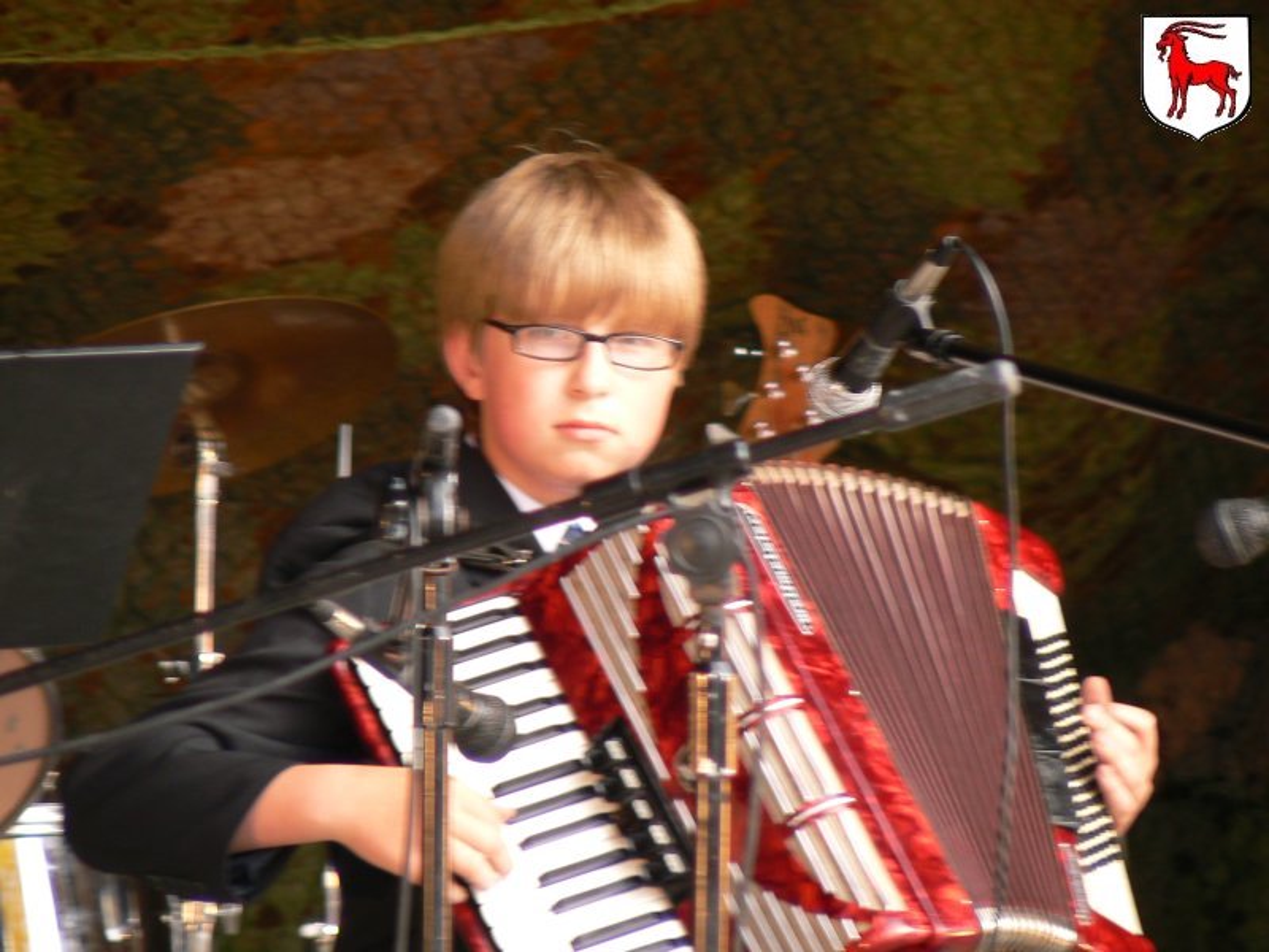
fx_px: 15837
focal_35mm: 432
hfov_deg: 4.6
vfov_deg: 3.4
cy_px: 476
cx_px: 634
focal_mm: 72
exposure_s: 1/30
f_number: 3.3
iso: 80
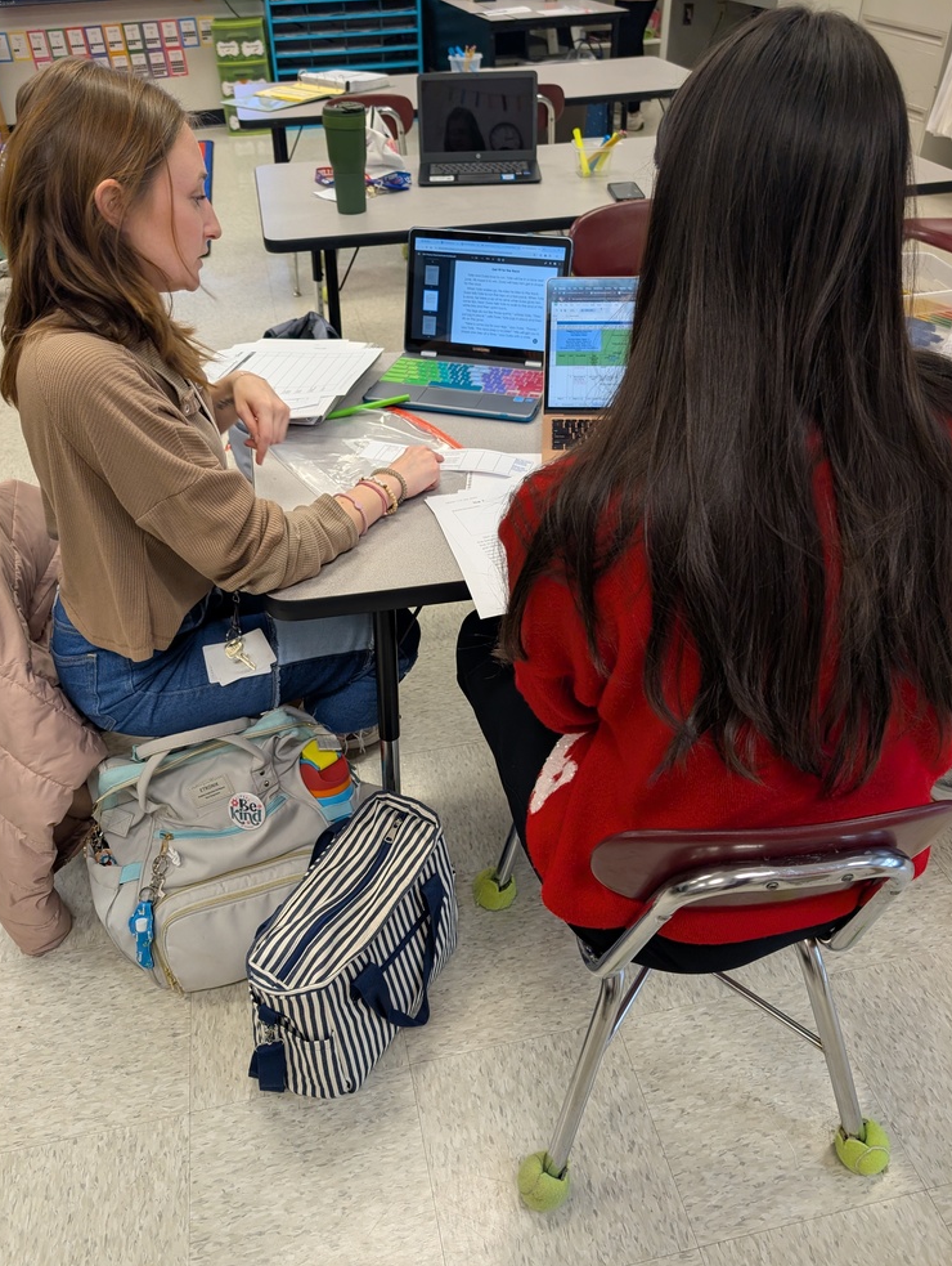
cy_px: 658
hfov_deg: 55.0
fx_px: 915
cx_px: 464
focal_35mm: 25
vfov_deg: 69.3
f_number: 1.68
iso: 130
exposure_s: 1/120
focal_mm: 6.9
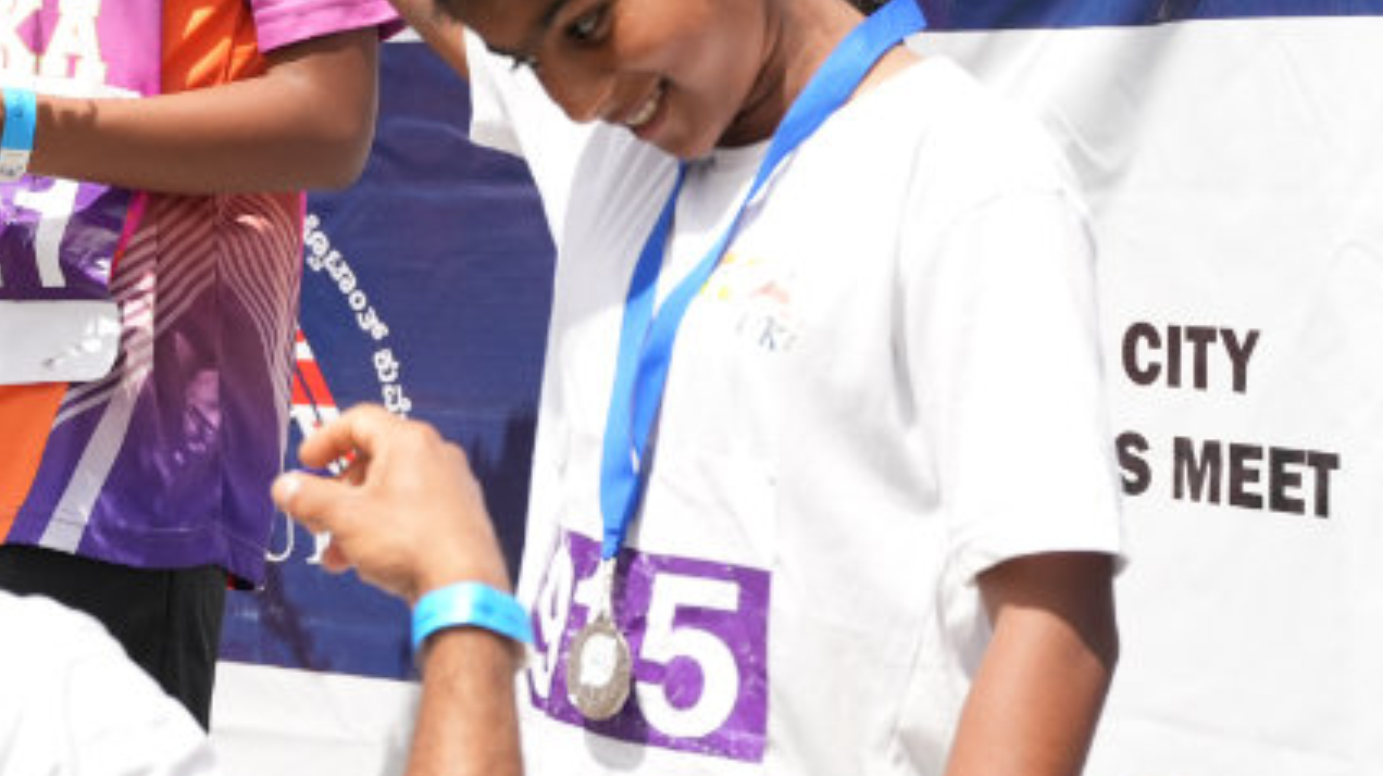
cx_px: 541
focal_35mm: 102
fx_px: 3739
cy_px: 318
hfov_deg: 20.9
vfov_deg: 11.8
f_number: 2.8
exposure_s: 1/4000
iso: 250
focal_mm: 40.4
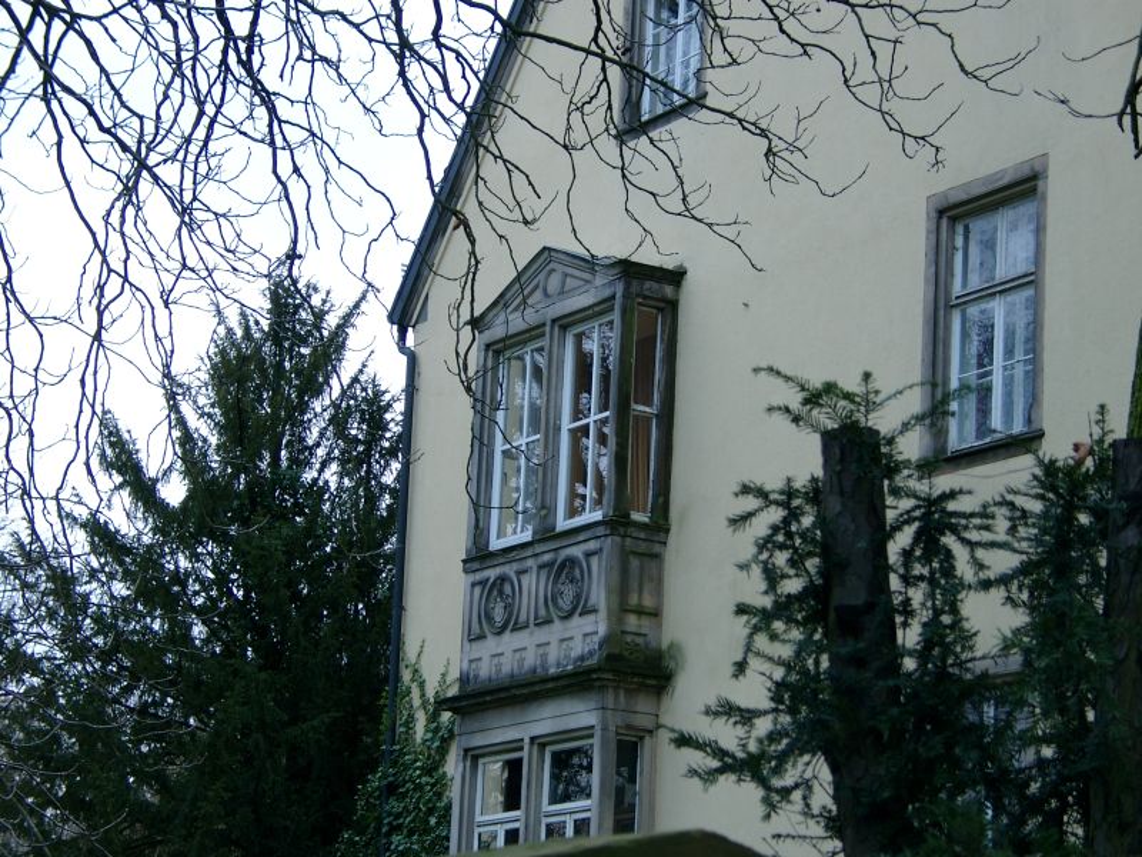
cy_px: 428
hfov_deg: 19.6
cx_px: 571
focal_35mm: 100
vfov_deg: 14.8
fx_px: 3299
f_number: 2.3
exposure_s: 1/48.8
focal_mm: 20.74
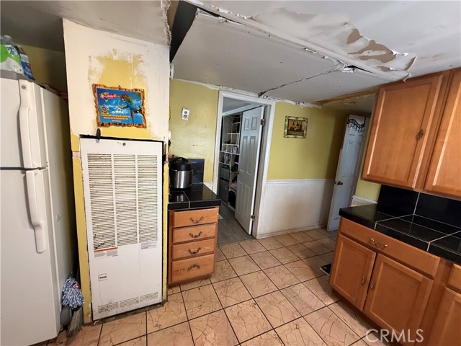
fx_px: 186
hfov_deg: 102.1
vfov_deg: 85.7
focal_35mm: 14
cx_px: 230
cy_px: 173
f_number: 2.2
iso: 250
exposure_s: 1/60
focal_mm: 2.22
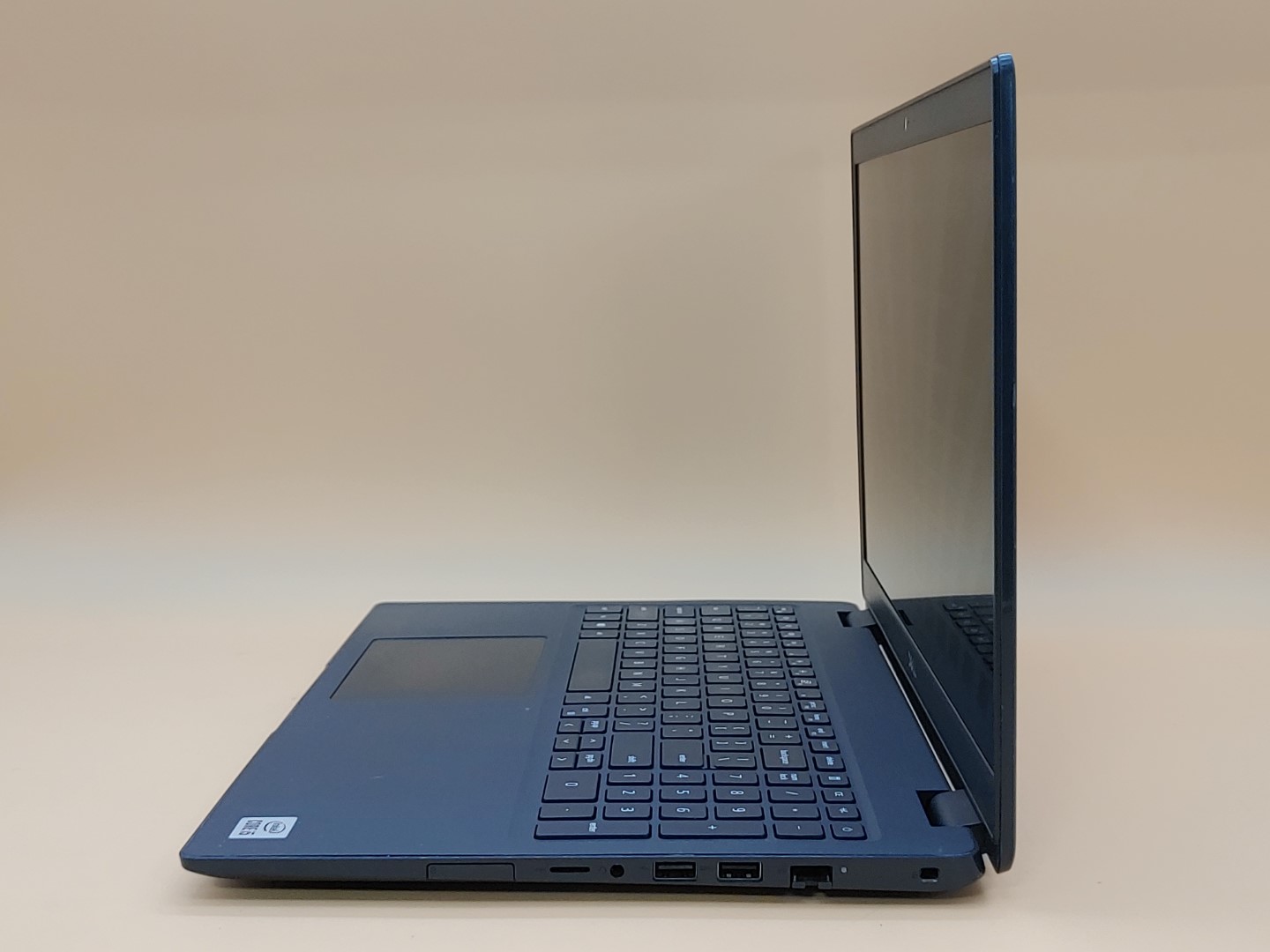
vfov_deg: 32.9
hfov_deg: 42.9
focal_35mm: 44
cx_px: 635
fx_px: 1614
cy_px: 476
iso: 50
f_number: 1.8
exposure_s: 1/71
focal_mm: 4.36
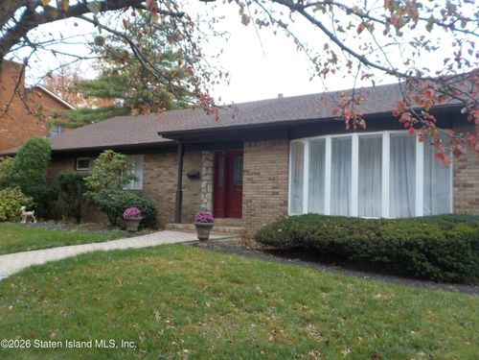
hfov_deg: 60.0
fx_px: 415
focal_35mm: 30
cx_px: 240
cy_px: 180
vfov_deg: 46.8
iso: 200
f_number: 3.3
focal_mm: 4.1
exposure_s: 1/30
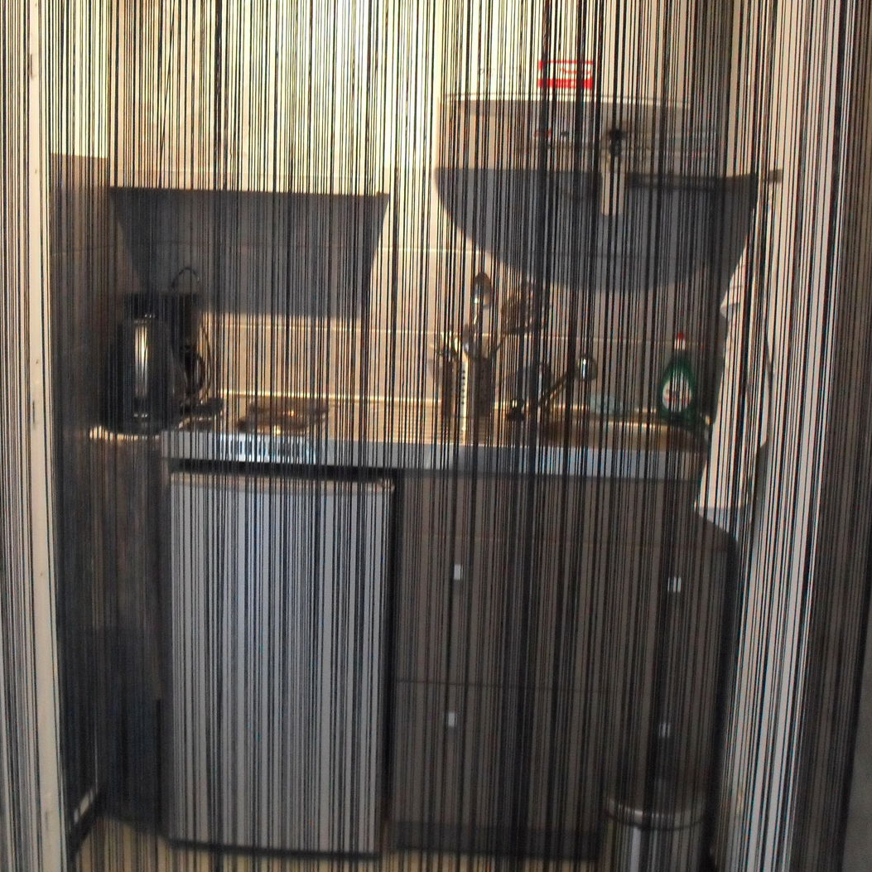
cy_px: 458
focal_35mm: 47
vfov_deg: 36.1
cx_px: 383
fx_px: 1339
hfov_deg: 36.0
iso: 400
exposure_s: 1/10
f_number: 3.2
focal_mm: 6.3
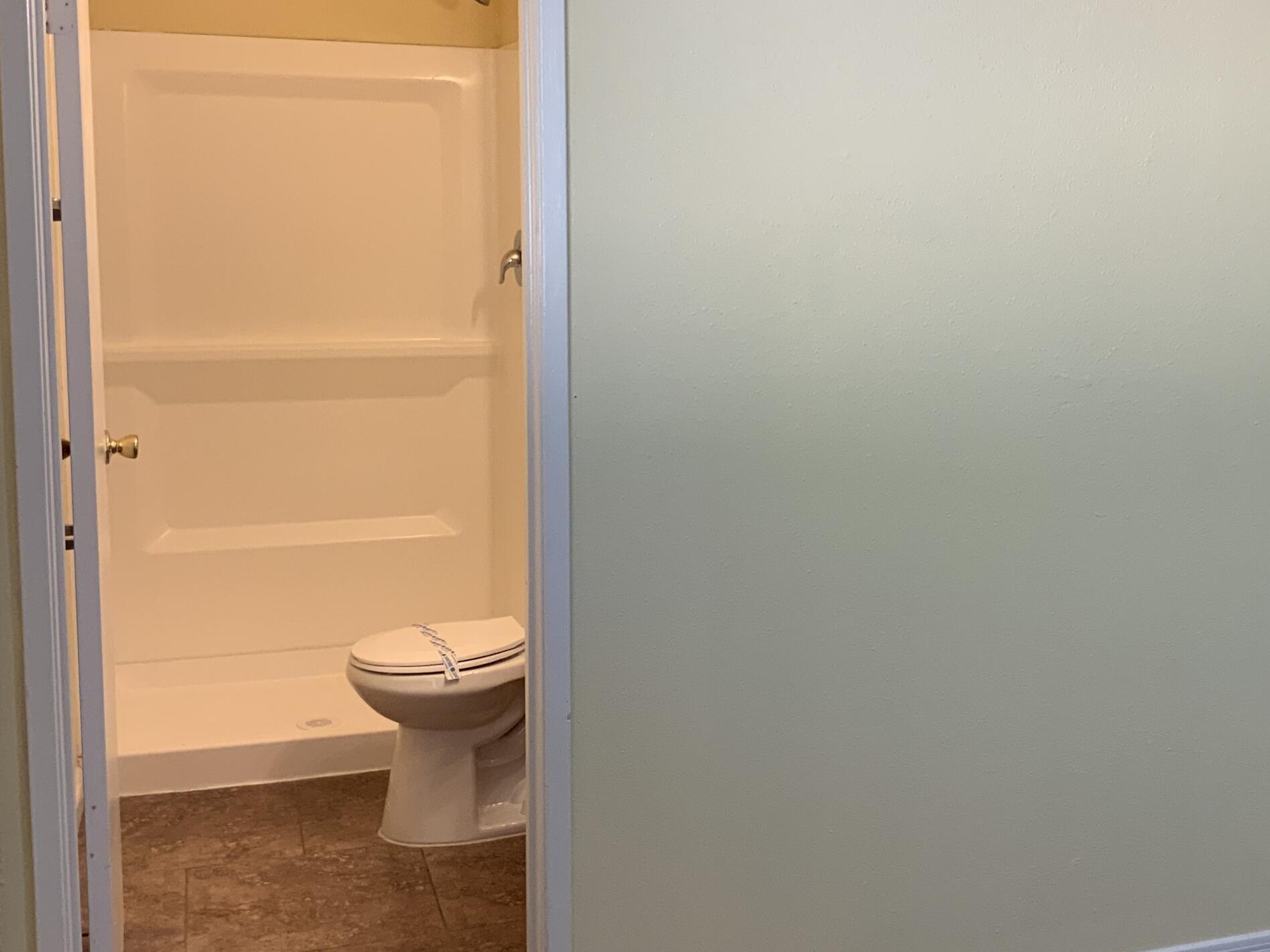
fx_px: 1688
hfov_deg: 40.7
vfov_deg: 31.4
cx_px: 846
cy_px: 371
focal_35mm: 46
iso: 40
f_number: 1.8
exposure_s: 1/60
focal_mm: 3
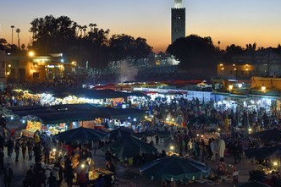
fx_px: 593
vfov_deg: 17.9
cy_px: 72
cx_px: 113
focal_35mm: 76
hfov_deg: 26.6
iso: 800
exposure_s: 1/13
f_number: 6.3
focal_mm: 60
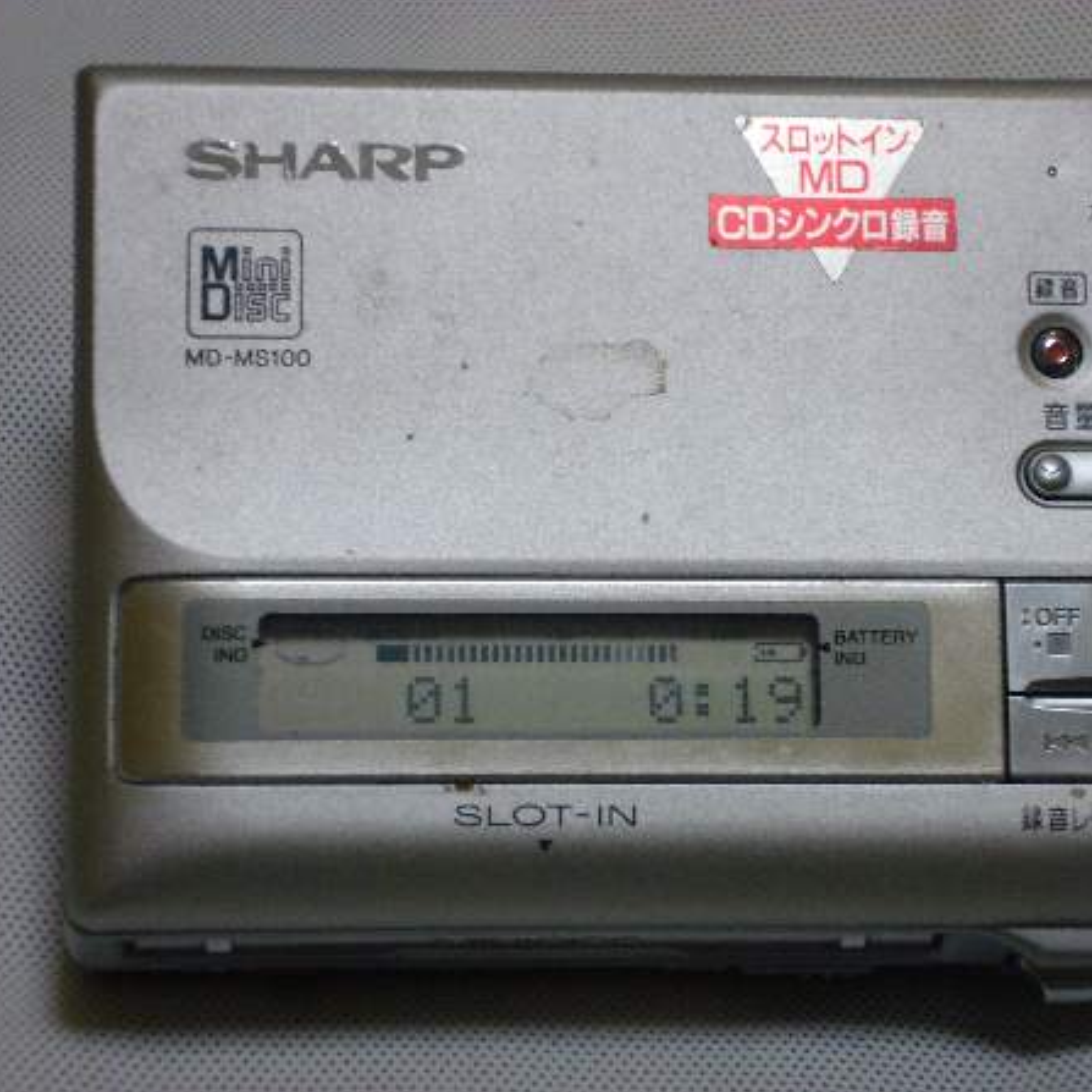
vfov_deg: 14.4
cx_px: 660
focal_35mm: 121
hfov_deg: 14.4
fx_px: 4319
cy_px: 547
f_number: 5.6
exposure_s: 1/10
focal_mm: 16.8
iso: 200
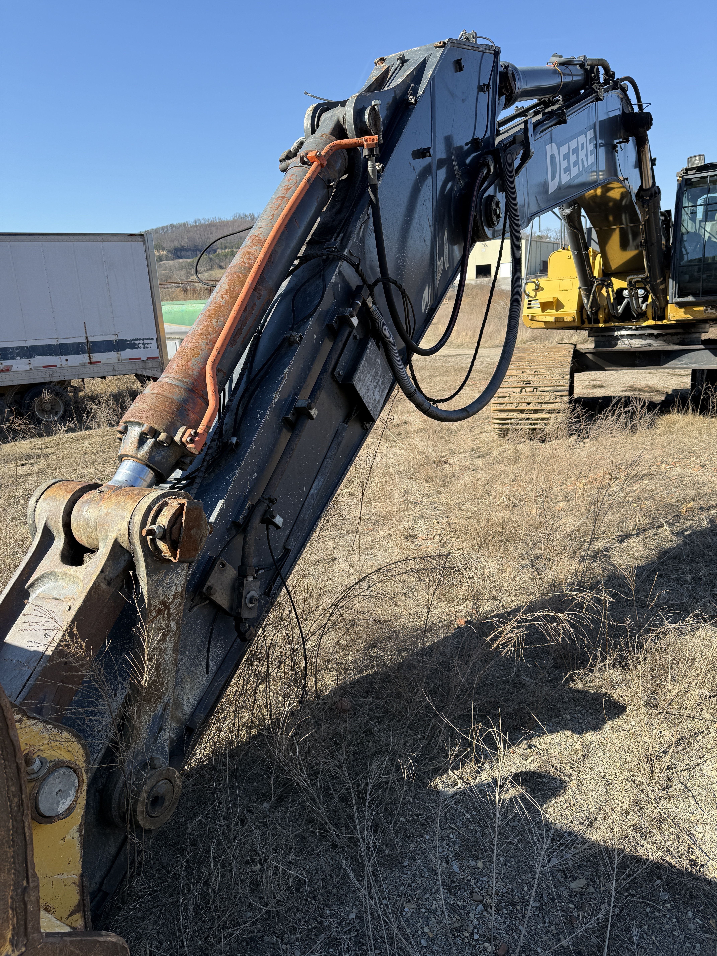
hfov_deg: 56.8
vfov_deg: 71.6
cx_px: 358
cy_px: 478
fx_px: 663
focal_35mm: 24
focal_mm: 6.76
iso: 80
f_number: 1.78
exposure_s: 1/1949
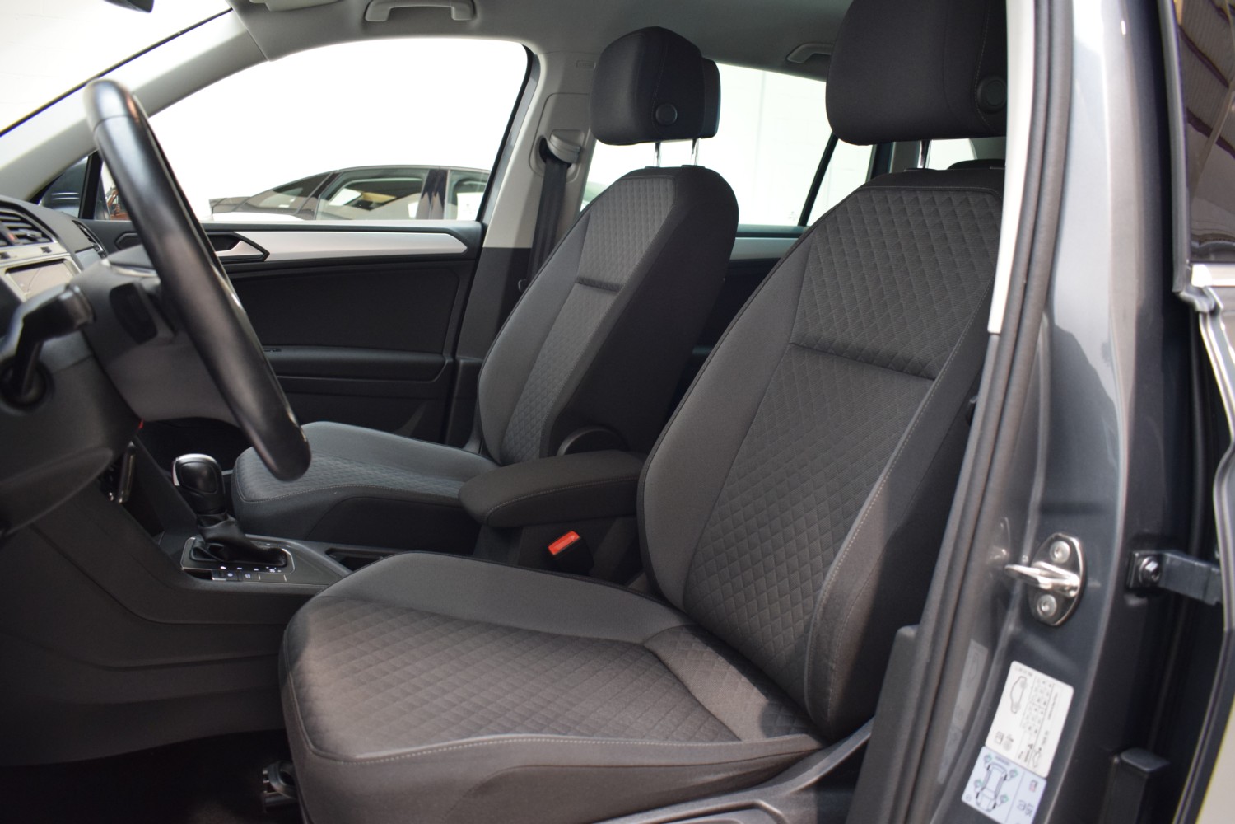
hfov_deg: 67.4
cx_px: 618
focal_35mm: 27
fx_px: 926
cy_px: 412
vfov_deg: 47.9
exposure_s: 1/30
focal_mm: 18
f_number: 3.5
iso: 1800
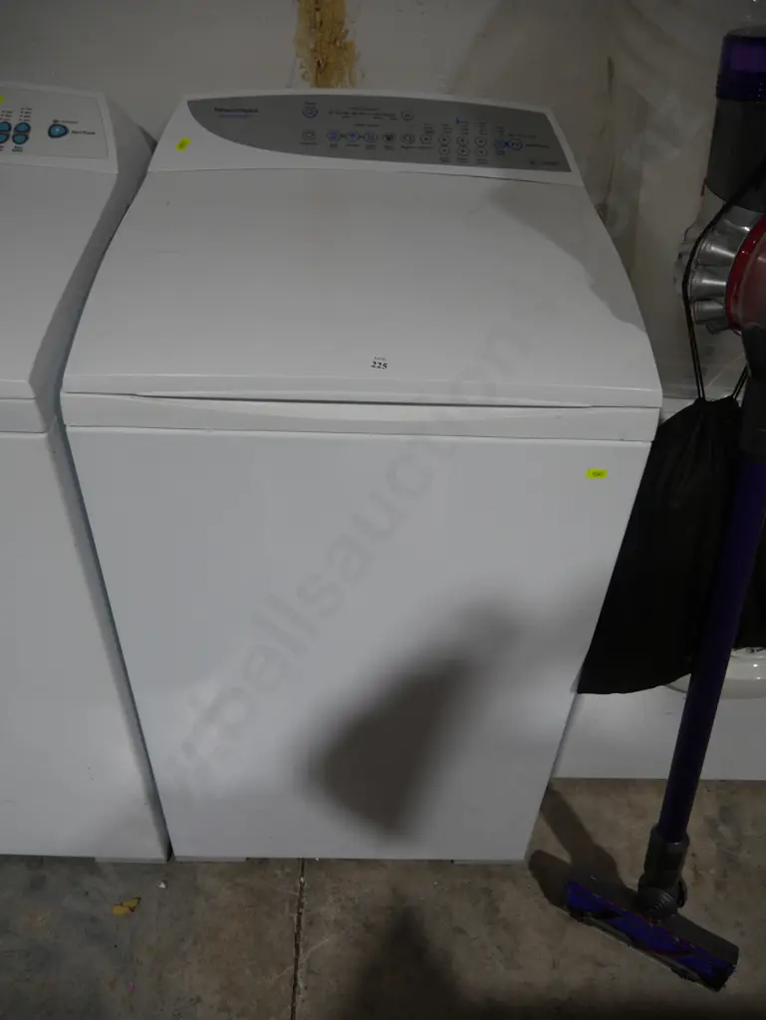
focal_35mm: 28
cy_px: 510
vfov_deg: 63.4
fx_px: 825
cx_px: 383
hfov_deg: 49.8
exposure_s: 1/100
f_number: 3.5
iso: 200
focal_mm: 14
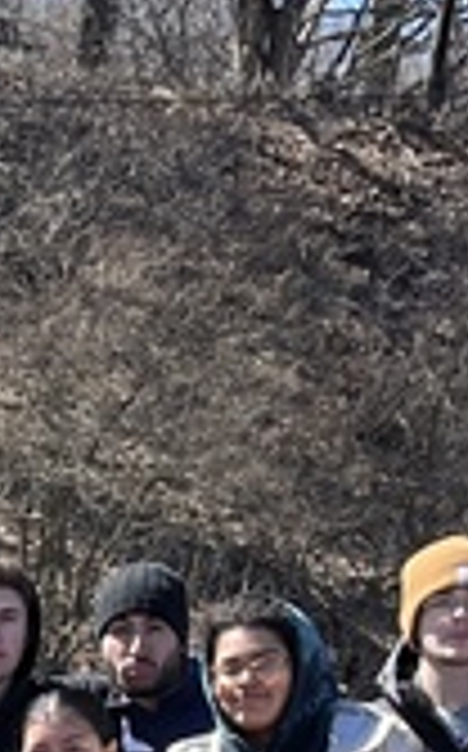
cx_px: -648
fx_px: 3458
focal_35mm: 169
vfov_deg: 11.7
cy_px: 1202
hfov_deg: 7.3
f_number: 1.6
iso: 50
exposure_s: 1/1186
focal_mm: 5.1
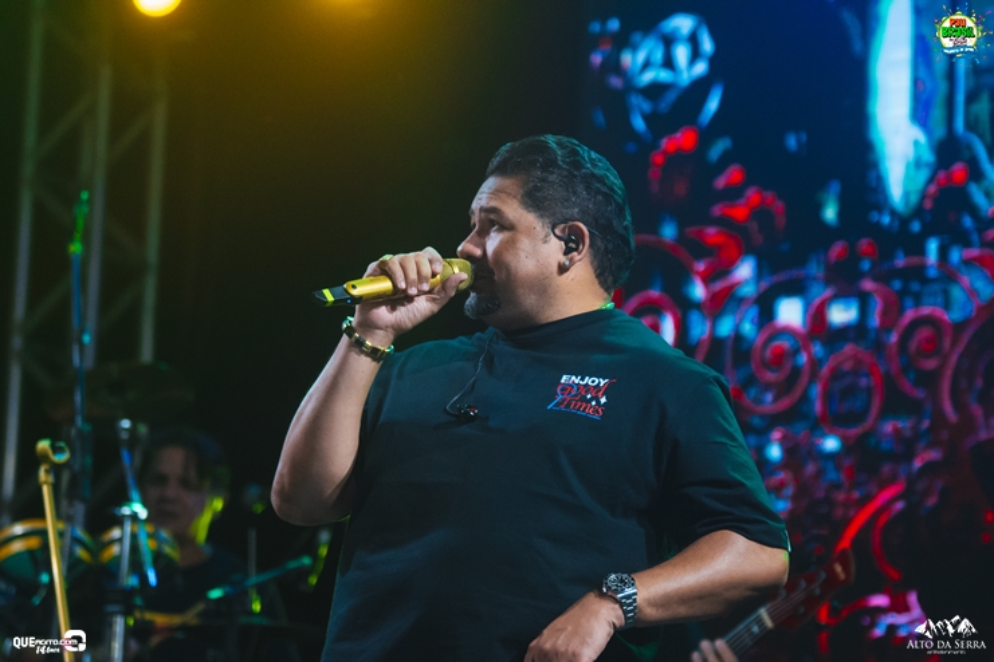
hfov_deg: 13.0
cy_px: 331
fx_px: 4348
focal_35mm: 158
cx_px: 497
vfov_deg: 8.7
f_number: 2.8
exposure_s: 1/800
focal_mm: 105
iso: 2500
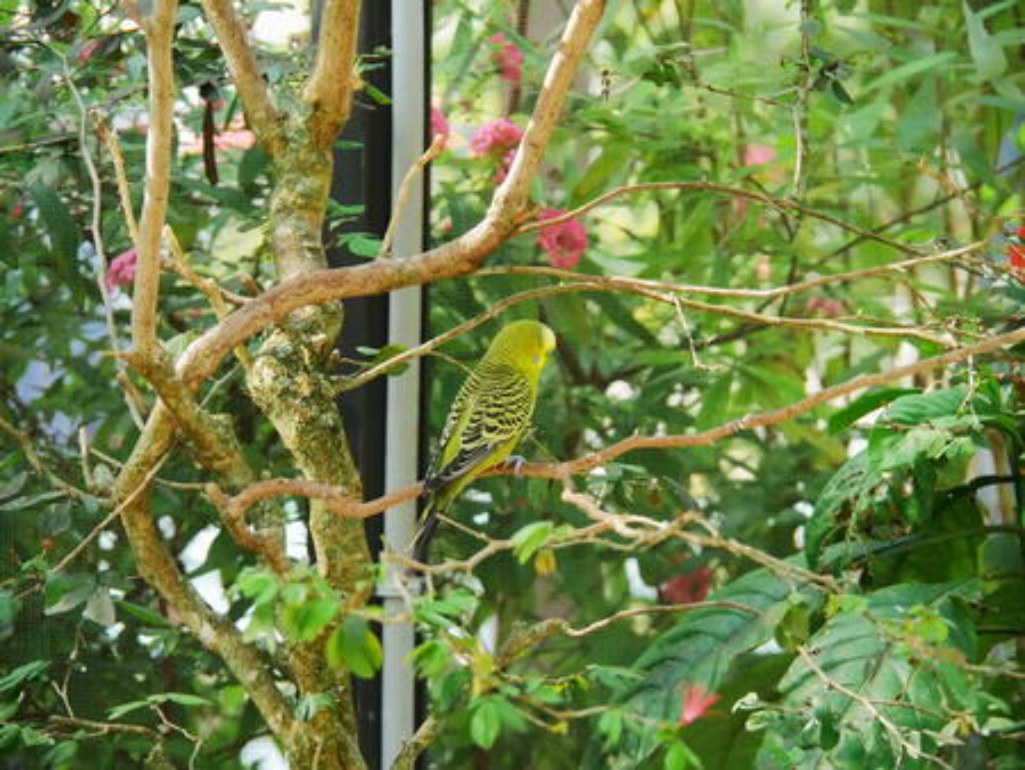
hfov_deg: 8.2
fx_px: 7110
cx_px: 512
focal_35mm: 240
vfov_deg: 6.2
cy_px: 385
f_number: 5.6
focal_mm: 120
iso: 1000
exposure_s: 1/250
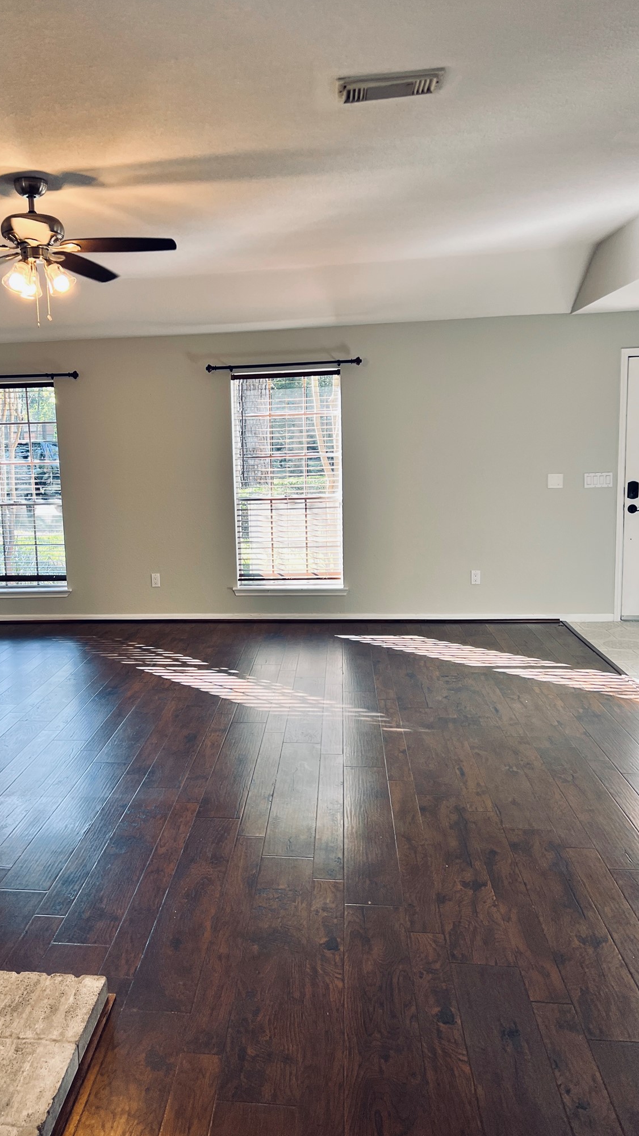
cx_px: 222
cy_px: 566
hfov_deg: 39.8
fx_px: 874
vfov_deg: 66.1
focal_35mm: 29
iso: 100
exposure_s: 1/120
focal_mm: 5.7
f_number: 1.5
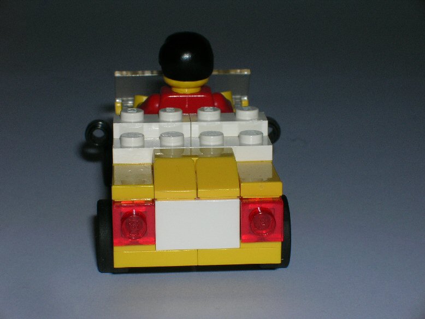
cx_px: 212
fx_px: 1252
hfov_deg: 19.3
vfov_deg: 14.5
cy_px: 160
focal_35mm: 102
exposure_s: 1/60.1
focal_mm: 17.1
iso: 50
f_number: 8.2
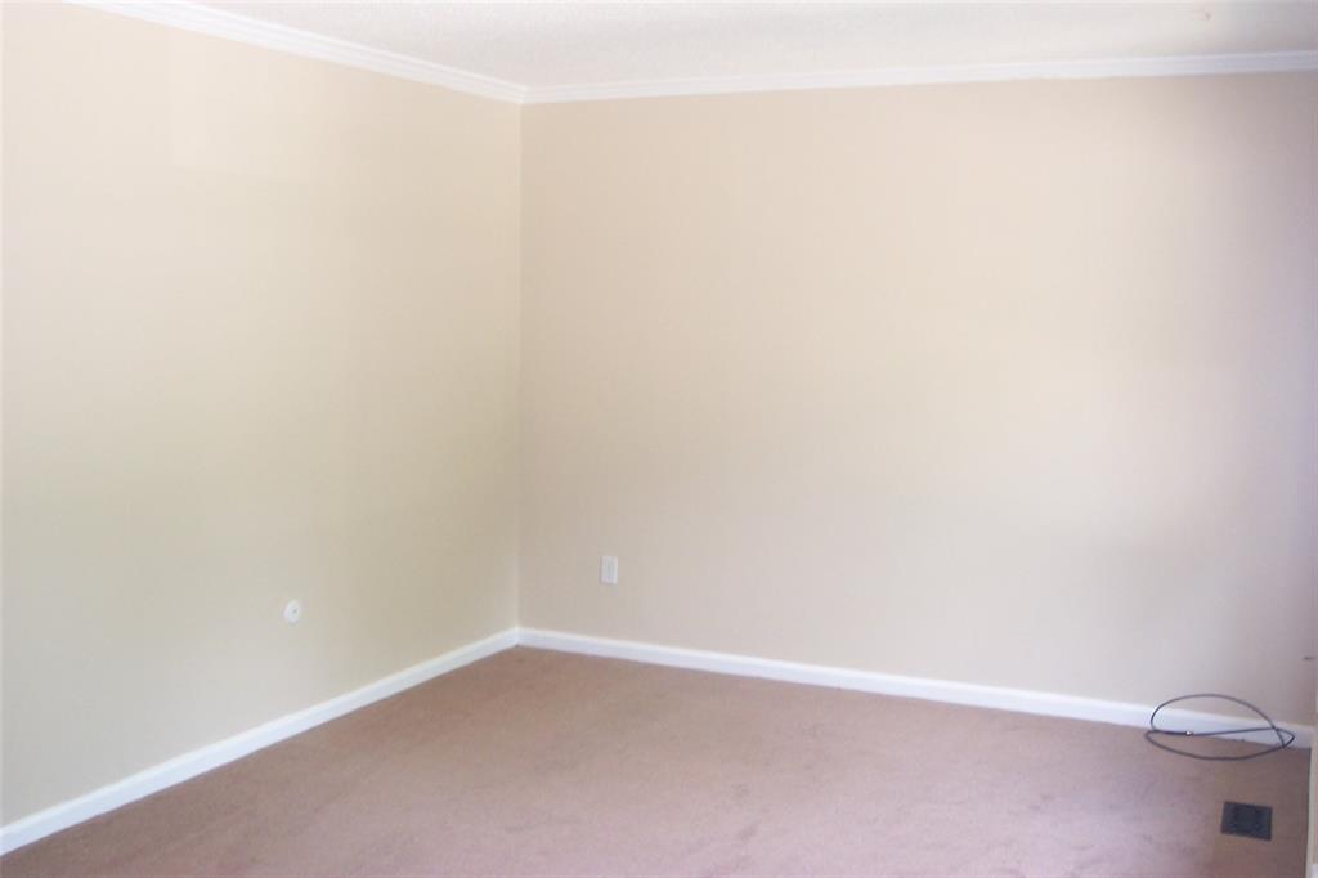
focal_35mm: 38
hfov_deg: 50.7
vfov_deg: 35.0
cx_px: 659
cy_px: 439
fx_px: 1391
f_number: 2.8
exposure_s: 1/45
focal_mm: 8
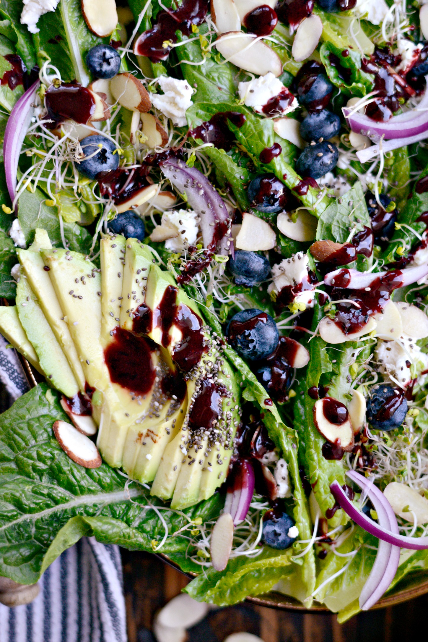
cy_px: 321
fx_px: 891
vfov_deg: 39.6
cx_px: 214
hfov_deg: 27.0
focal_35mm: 50
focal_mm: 50
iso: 1400
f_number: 2.5
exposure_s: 1/800
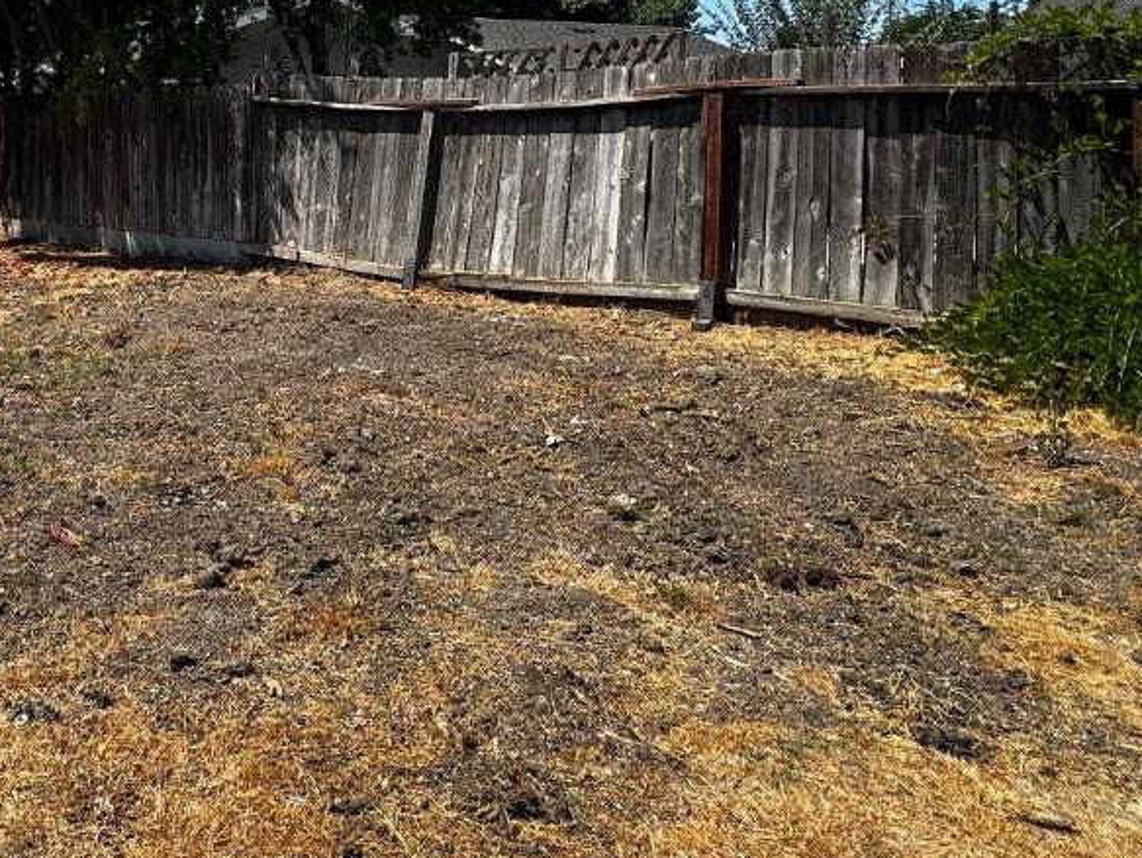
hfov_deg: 48.1
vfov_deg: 38.2
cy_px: 169
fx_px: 1188
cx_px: 208
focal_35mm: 36
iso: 50
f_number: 2.2
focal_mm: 2.22
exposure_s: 1/1401
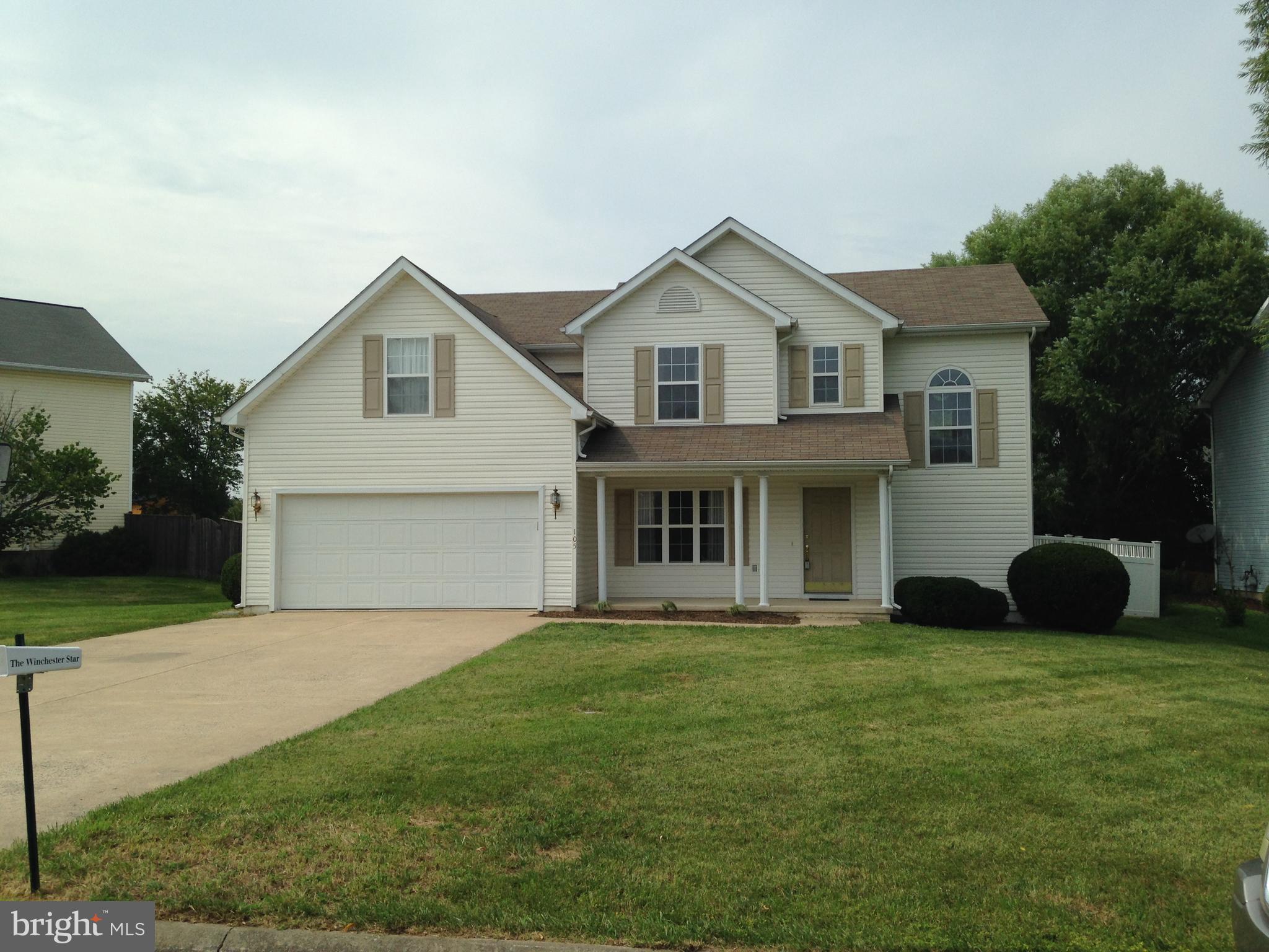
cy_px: 476
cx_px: 634
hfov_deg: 55.4
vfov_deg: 42.9
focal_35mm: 33
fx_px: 1210
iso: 50
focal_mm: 4.12
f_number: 2.4
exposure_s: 1/2008
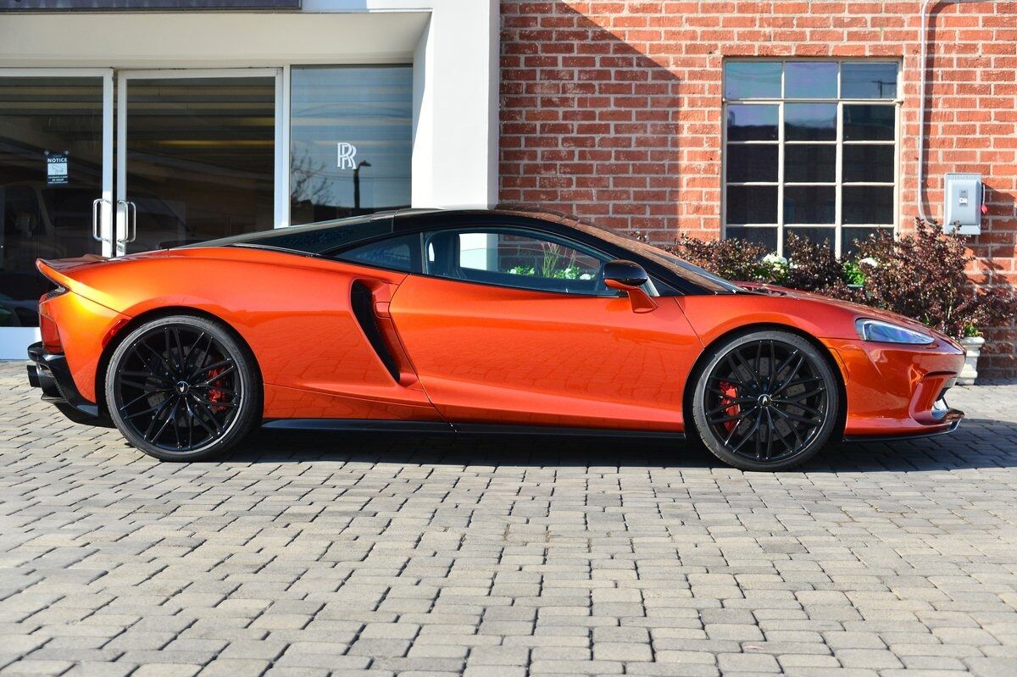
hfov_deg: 34.5
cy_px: 338
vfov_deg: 23.4
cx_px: 508
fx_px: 1638
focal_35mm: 58
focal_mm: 58
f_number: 4.5
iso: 640
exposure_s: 1/1250
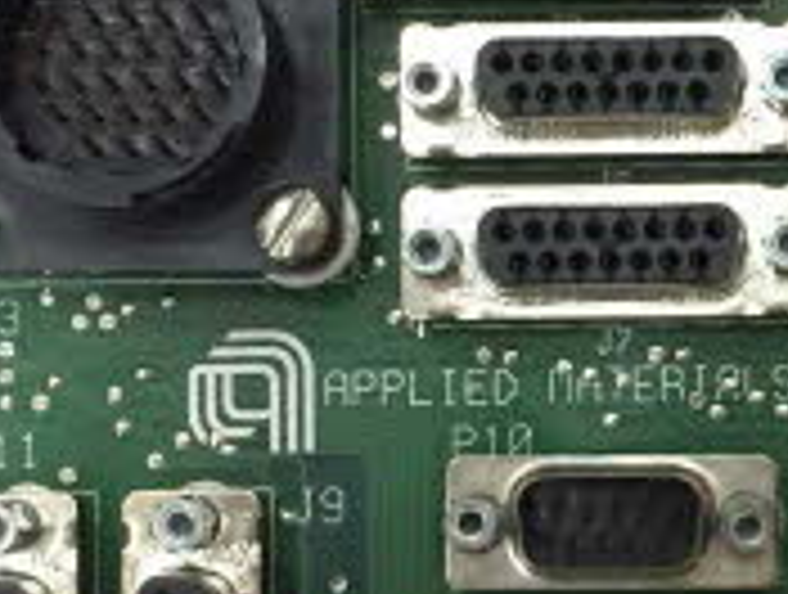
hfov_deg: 17.7
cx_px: 786
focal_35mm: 108
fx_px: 2464
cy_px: 396
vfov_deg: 13.7
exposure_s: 1/30
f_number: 2.2
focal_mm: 4.15
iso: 200
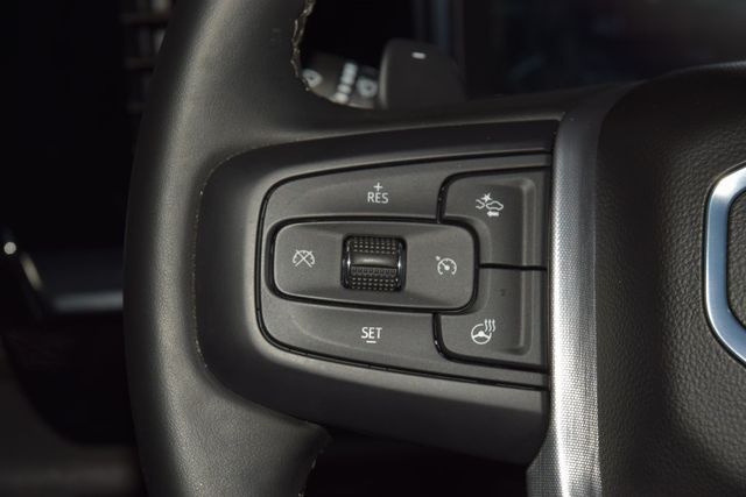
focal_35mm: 105
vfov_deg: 13.0
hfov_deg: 19.5
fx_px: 2176
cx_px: 373
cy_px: 248
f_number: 8
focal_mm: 70
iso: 100
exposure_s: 1/125
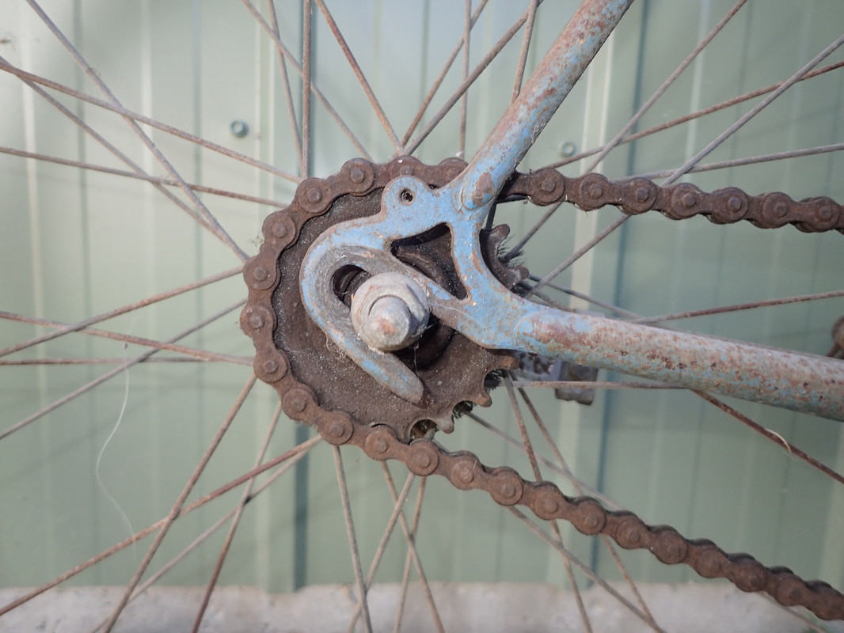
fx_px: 610
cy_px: 316
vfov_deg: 54.9
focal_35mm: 25
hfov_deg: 69.4
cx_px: 422
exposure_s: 1/30
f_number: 5.6
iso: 100
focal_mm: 4.5
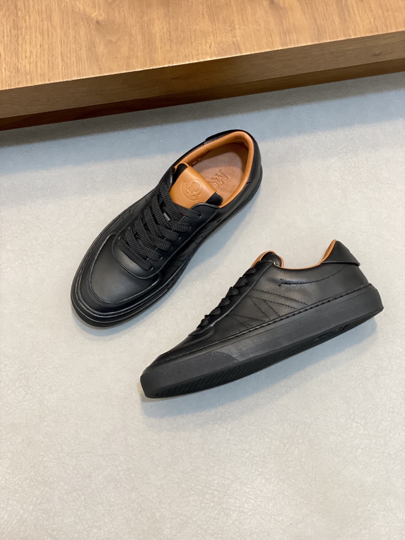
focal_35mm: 52
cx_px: 202
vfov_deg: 36.8
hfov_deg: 28.0
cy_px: 270
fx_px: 811
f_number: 2
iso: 200
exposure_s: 1/100
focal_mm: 6
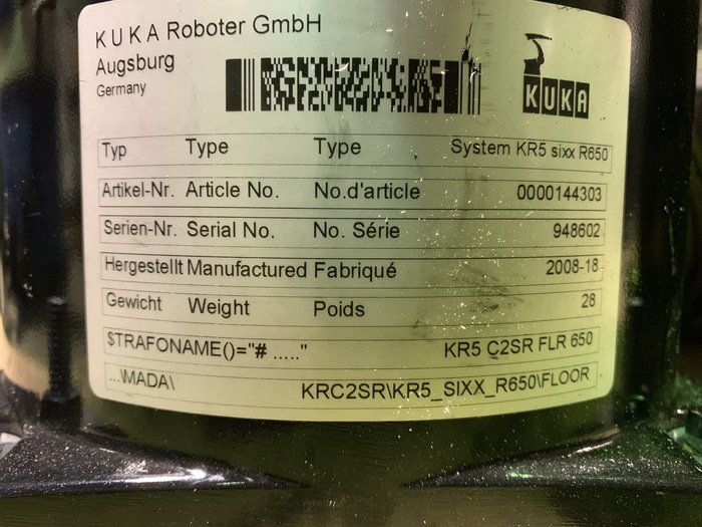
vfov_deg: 53.1
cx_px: 351
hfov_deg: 67.3
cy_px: 264
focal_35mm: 26
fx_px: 527
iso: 400
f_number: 1.8
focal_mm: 4.25
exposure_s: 1/30
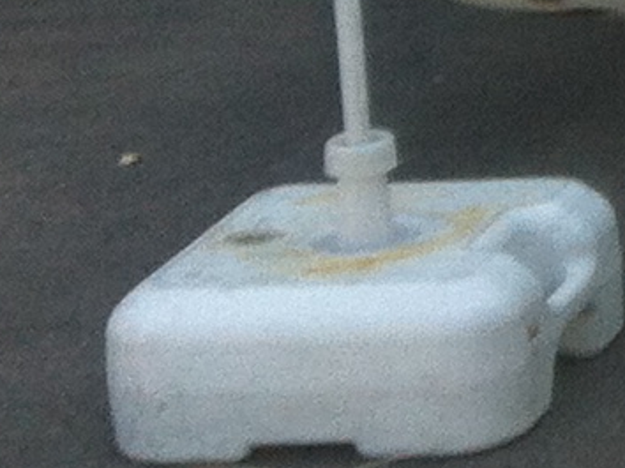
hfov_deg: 6.7
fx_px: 4619
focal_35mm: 256
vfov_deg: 5.6
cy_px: -680
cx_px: 2177
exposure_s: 1/457
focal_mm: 3.85
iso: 80
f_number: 2.8
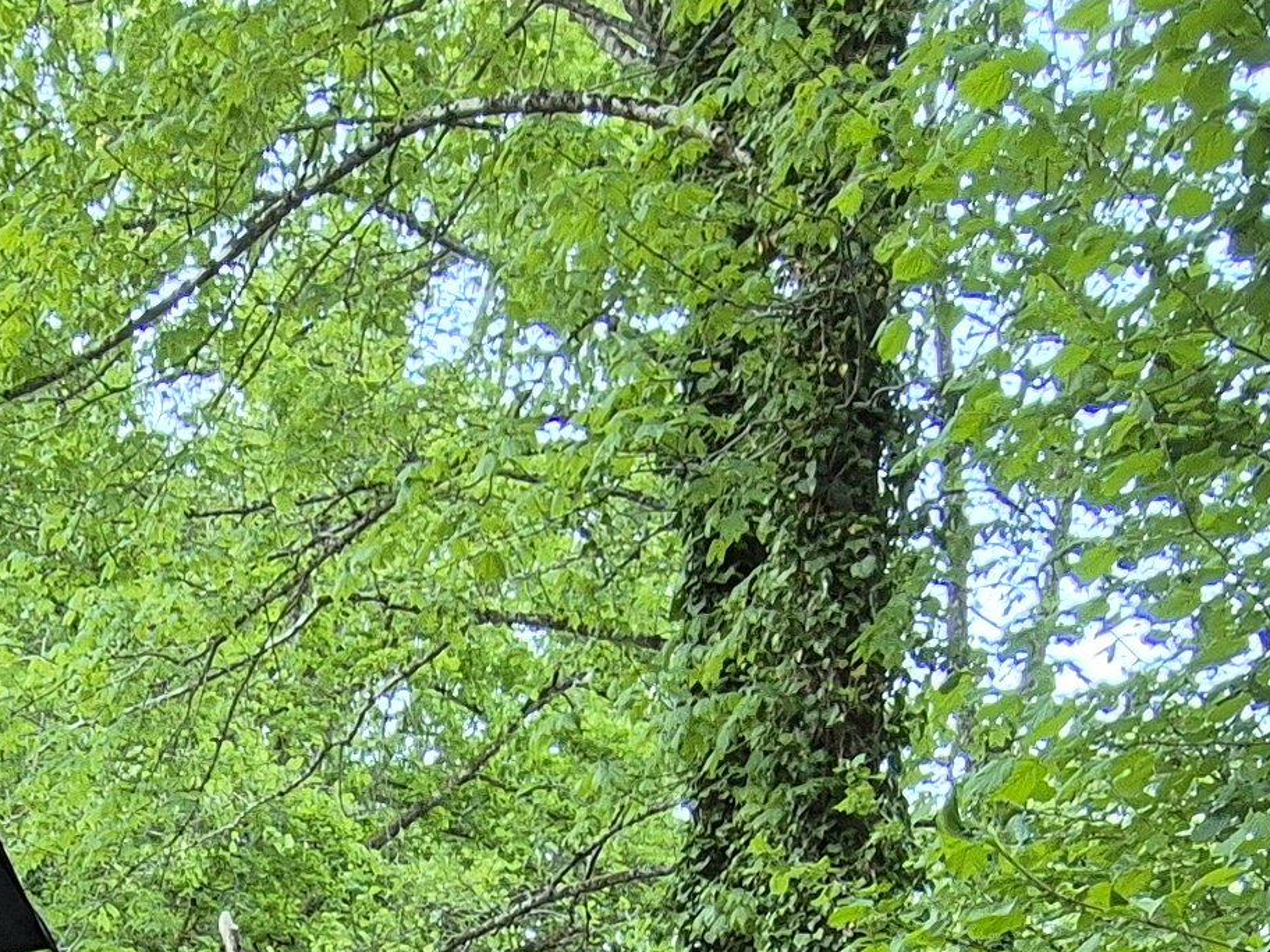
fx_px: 2091
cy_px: 1784
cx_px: 182
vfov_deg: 18.8
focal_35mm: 57
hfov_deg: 32.5
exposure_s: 1/100
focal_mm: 2.2
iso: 320
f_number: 2.2
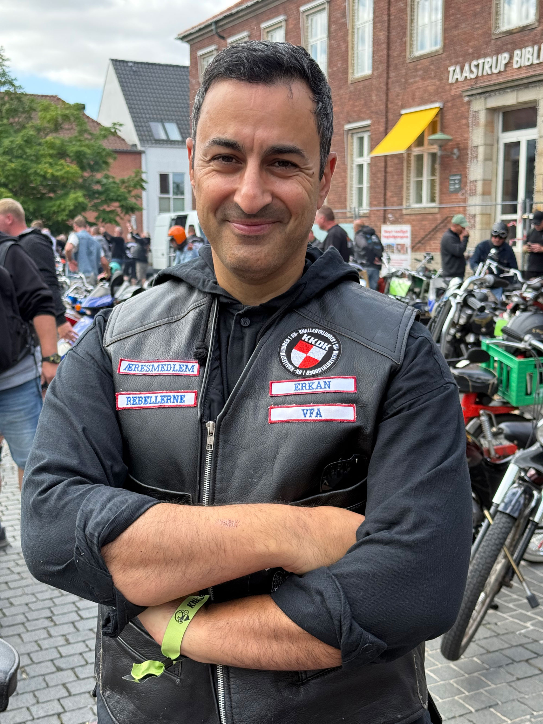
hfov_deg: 30.3
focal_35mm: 48
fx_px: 1004
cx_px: 272
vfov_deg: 39.7
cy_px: 362
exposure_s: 1/855
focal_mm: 6.76
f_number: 1.78
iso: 64
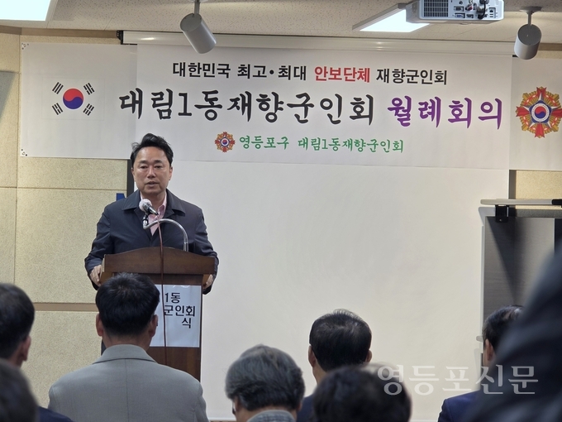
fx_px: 1867
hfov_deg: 17.1
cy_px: 211
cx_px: 281
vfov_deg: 12.9
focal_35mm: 115
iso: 100
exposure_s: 1/60.2
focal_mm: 18.6
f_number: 3.4
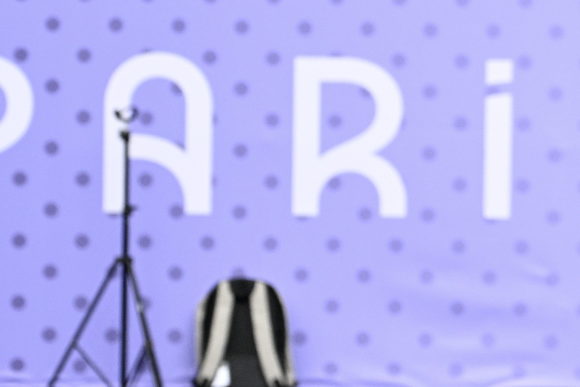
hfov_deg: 3.3
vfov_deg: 2.2
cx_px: 542
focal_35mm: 621
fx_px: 10004
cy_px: 88
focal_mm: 195
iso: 800
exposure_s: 1/2000
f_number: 4
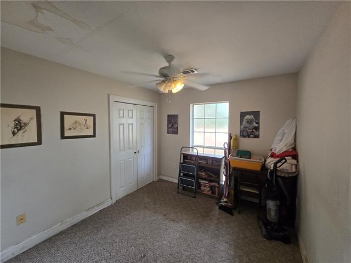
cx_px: 176
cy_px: 132
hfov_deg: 106.2
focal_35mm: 13
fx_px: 132
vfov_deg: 89.9
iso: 250
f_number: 2.2
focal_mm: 2.2
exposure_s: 1/60
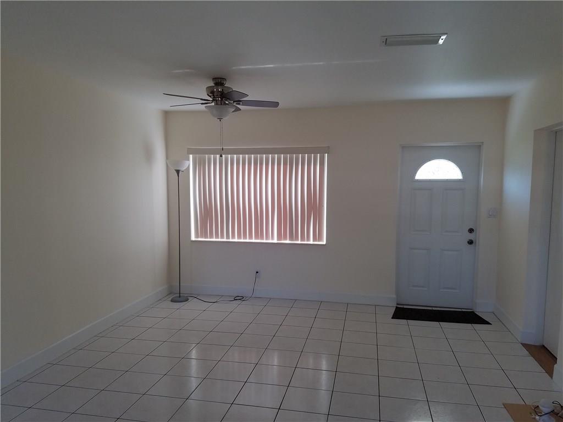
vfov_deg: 53.1
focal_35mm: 26
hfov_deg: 67.3
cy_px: 211
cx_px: 282
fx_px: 423
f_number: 1.7
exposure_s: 1/120
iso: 80
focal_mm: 4.2
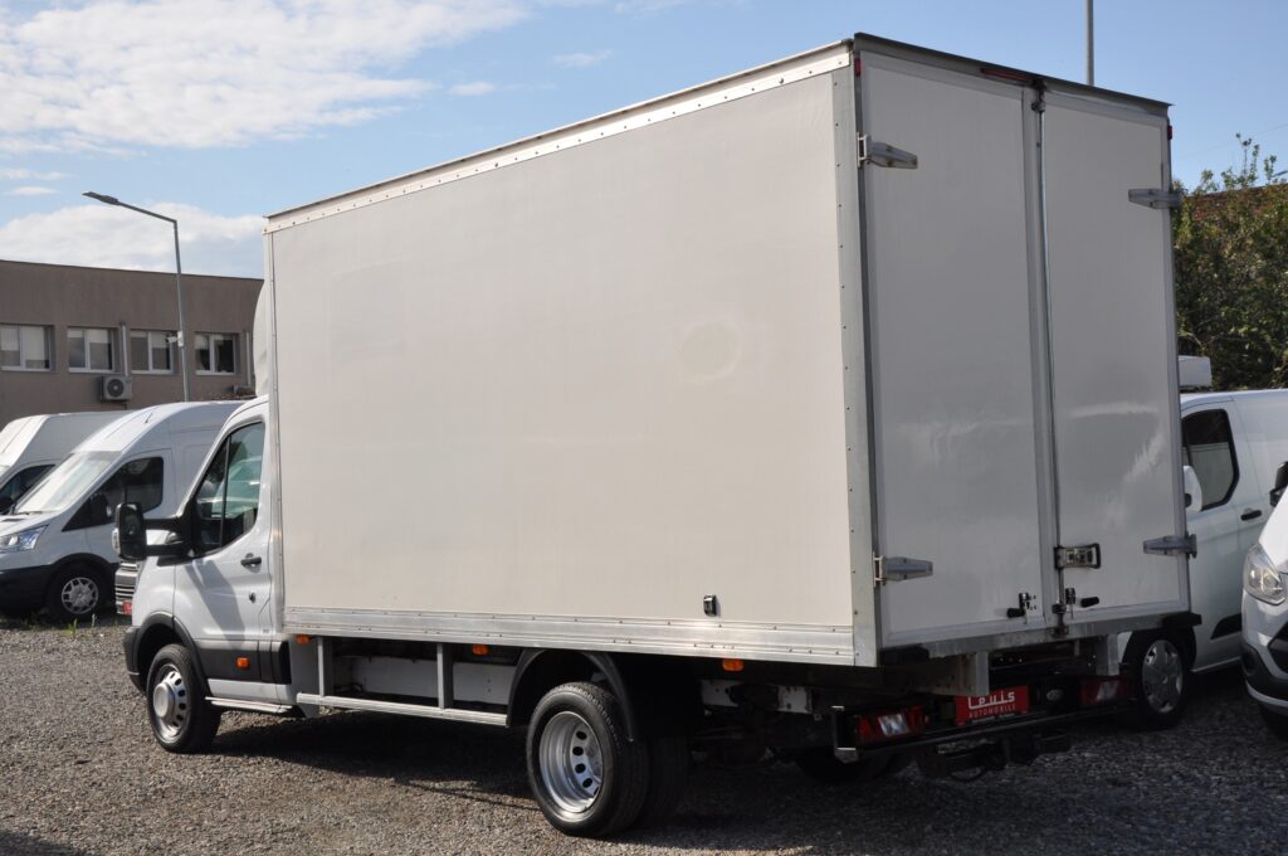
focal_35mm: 48
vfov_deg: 28.0
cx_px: 644
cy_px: 428
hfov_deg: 41.2
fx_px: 1715
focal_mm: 32
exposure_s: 1/400
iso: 400
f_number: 10
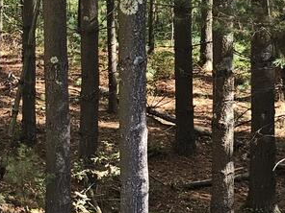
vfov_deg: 13.2
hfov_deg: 14.2
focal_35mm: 112
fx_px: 922
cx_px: -315
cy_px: 51
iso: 125
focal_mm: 5.4
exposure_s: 1/207
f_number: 1.8
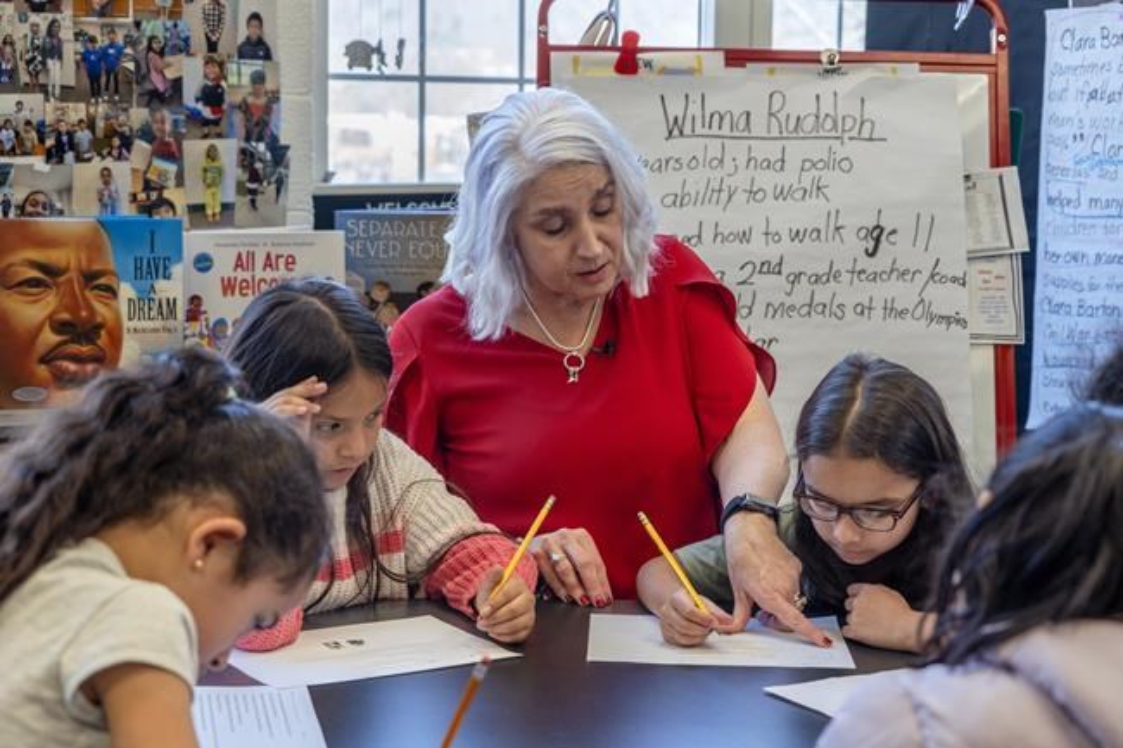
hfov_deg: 30.5
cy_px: 374
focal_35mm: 66
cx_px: 562
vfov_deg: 20.6
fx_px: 2058
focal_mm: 66
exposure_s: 1/125
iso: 400
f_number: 5
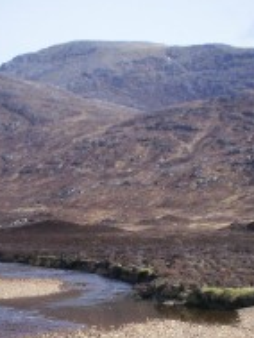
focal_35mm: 76
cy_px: 250
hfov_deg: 19.4
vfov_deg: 25.4
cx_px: 131
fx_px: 743
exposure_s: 1/470
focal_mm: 6
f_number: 4.5
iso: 100
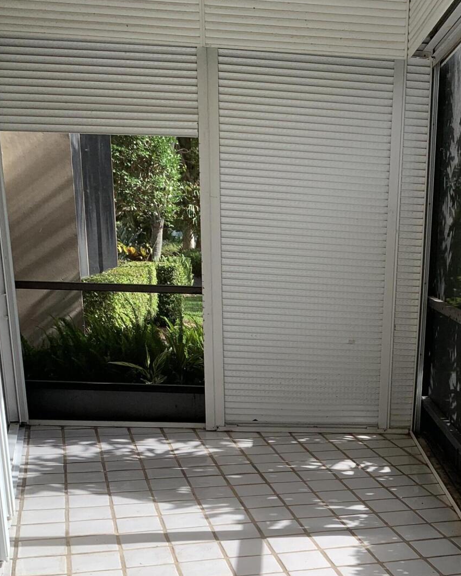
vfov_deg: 36.3
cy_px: 522
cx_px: 368
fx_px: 818
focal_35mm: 48
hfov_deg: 30.7
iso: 25
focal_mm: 4.25
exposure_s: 1/894
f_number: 1.8
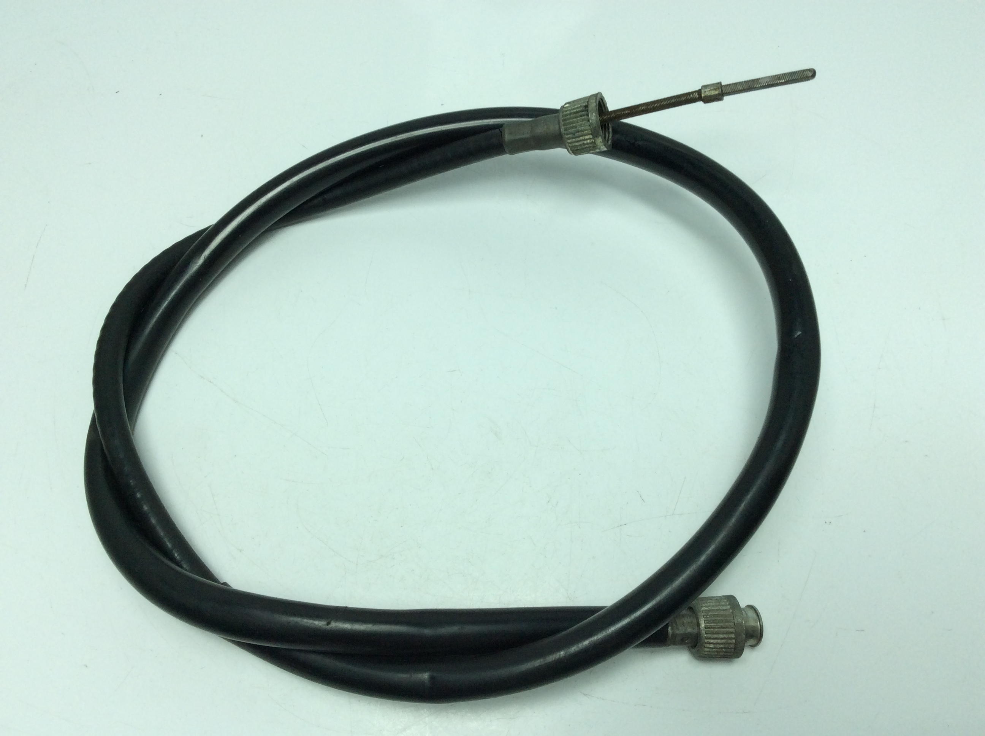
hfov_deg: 56.9
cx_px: 492
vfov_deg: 44.1
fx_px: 909
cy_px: 368
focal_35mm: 32
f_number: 2.4
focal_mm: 3.3
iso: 32
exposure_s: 1/566
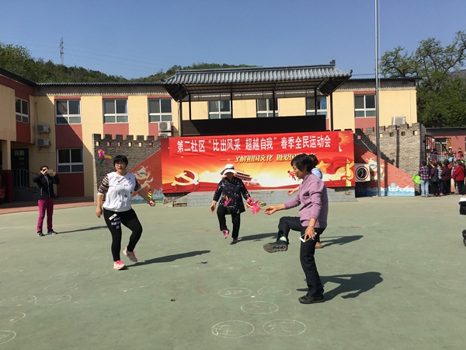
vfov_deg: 48.2
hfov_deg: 61.7
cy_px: 175
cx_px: 233
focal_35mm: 29
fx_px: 390
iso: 25
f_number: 2.2
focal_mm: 4.15
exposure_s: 1/2079
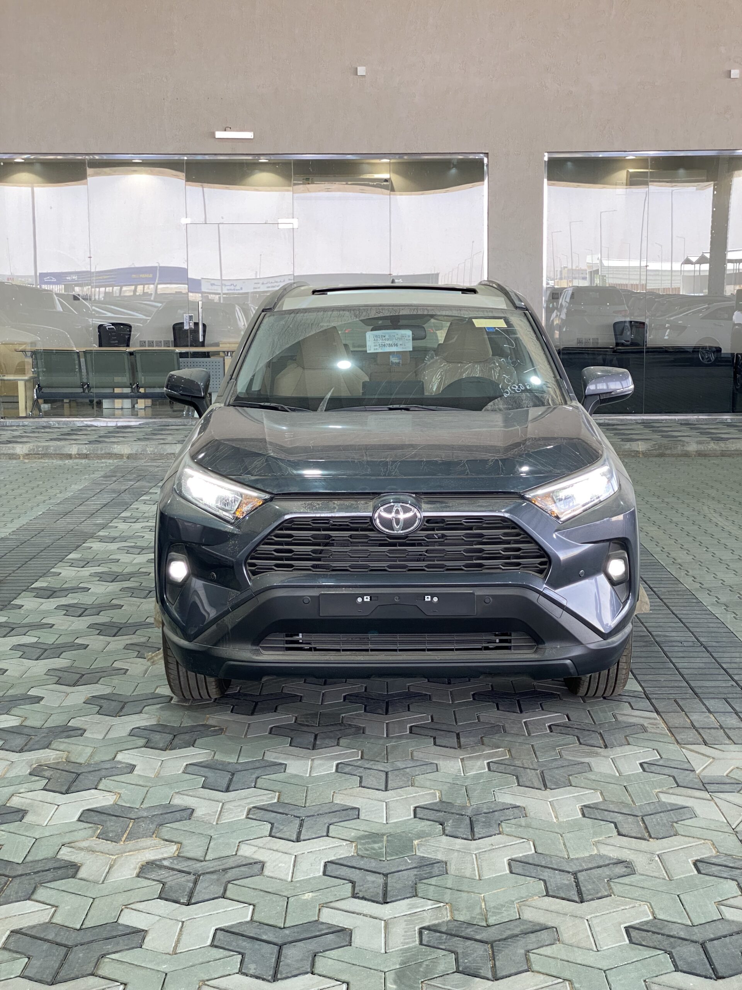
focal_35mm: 52
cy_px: 495
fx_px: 1486
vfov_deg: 36.8
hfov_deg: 28.0
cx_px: 371
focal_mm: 6
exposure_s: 1/122
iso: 100
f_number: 2
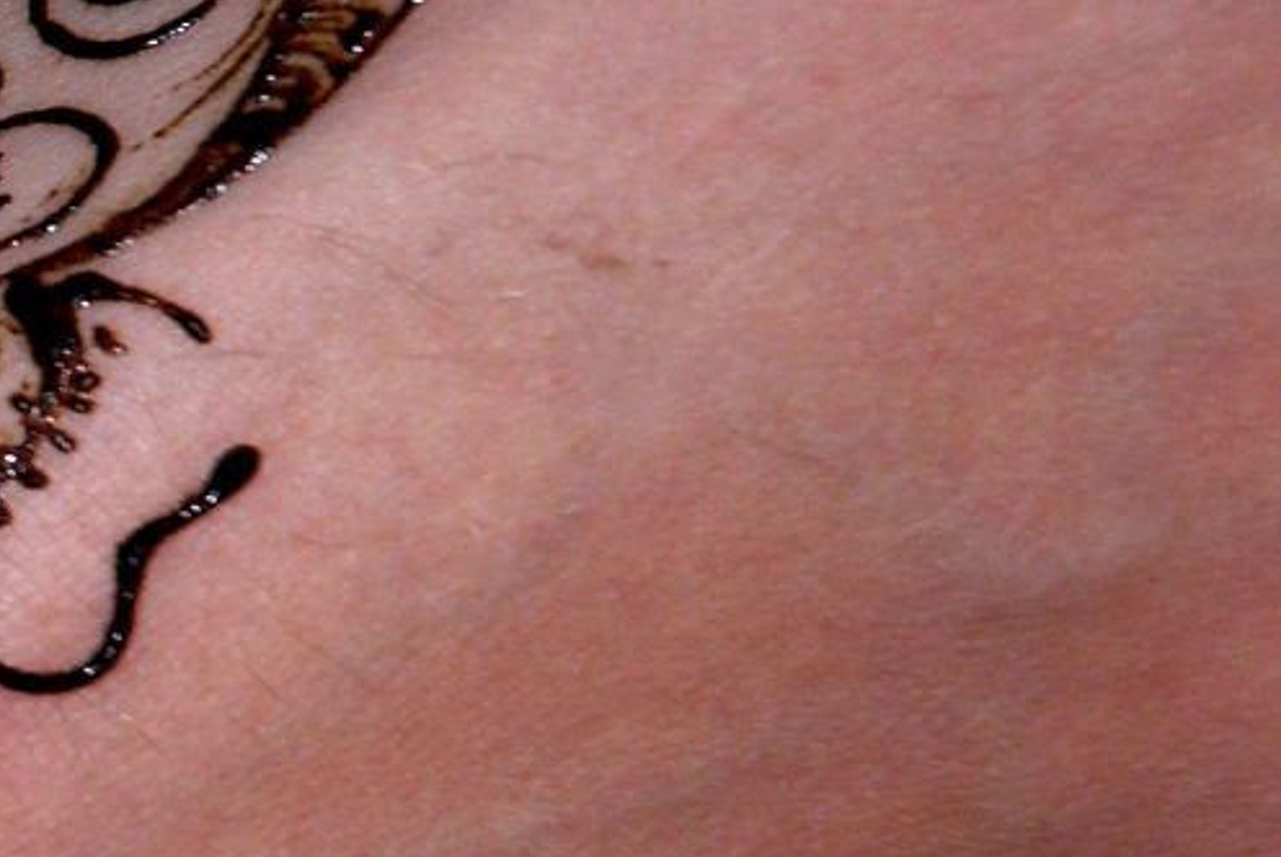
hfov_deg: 4.5
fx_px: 15960
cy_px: 404
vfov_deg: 3.1
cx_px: -1449
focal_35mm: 448
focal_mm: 70
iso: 400
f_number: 5
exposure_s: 1/60
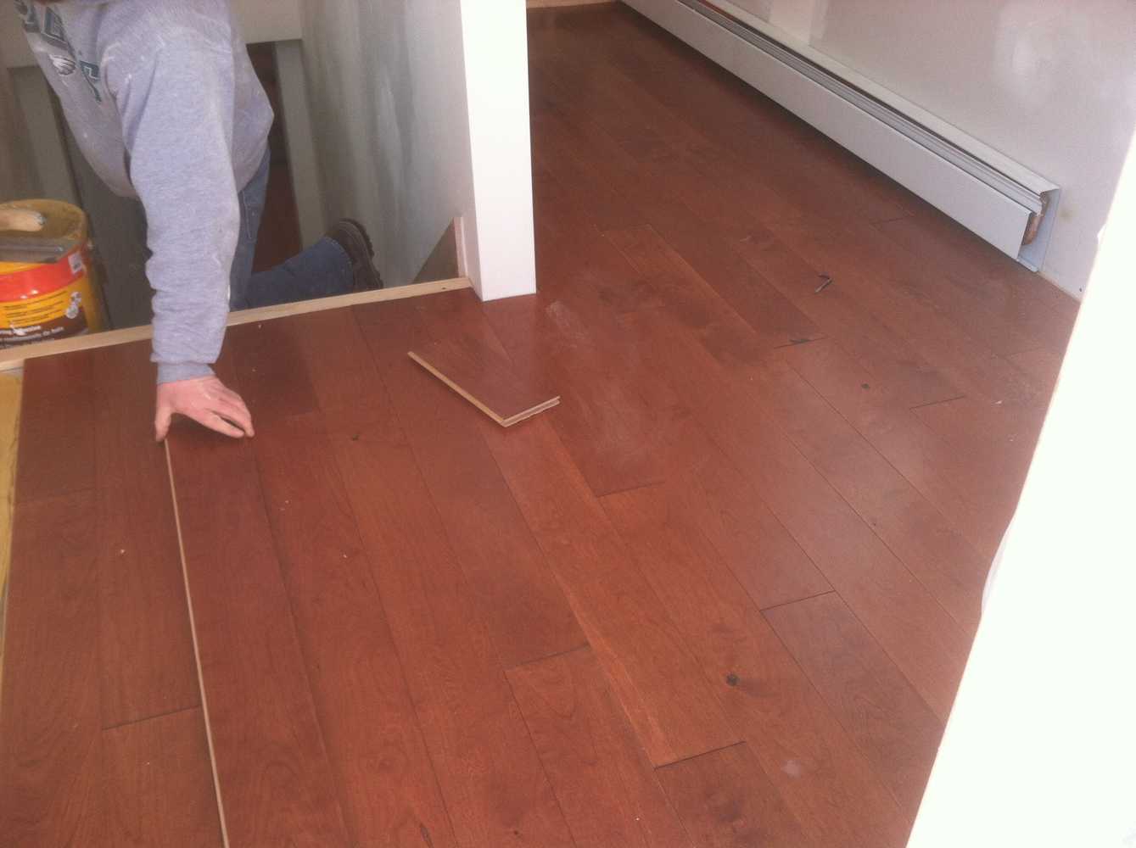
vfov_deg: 40.6
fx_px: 1147
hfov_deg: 52.7
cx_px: 568
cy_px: 424
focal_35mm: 35
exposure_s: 1/40
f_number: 2.8
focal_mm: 3.85
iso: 100
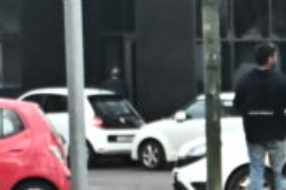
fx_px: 2915
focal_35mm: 367
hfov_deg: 5.5
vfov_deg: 3.7
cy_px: 473
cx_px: 609
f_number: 4
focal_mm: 36
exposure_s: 1/3200
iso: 1250
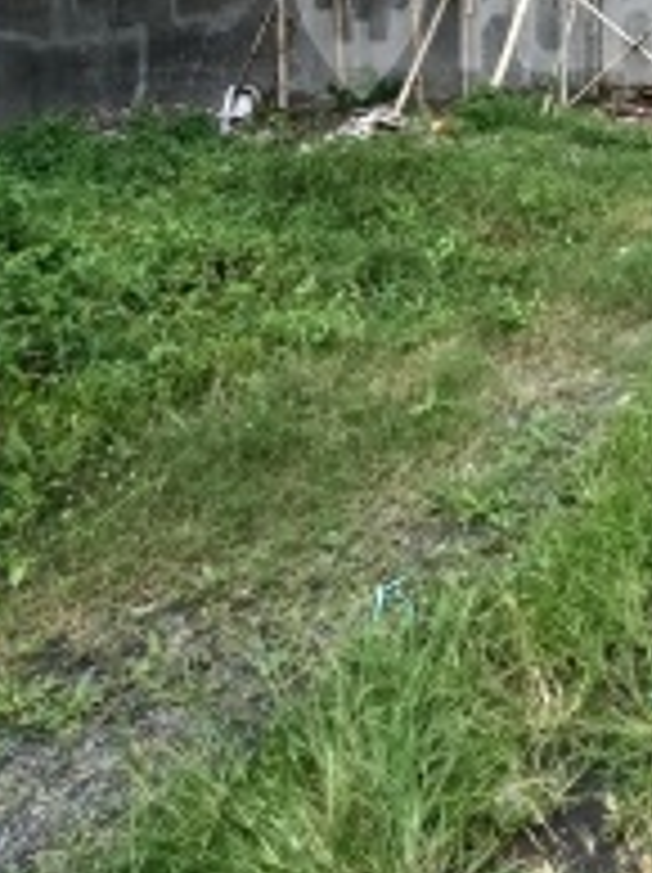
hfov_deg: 33.2
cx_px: 708
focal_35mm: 38
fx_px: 956
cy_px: 18
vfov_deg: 42.9
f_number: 2.2
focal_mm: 1.68
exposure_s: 1/416
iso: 64
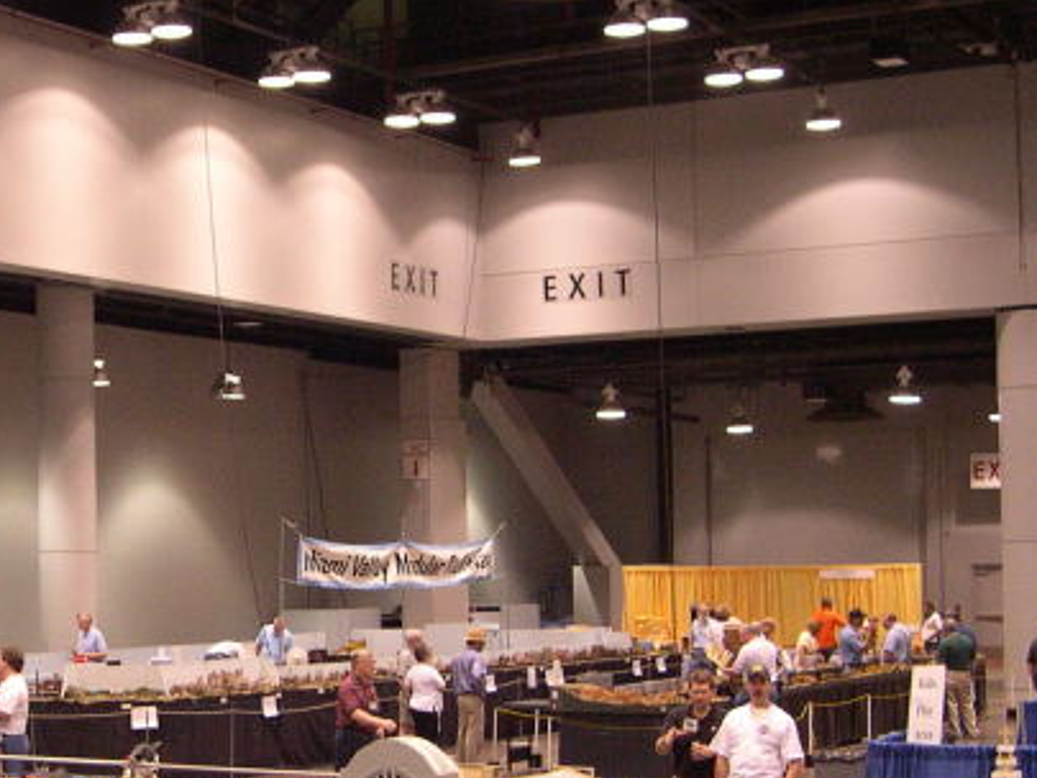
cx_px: 131
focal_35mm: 75
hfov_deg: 25.3
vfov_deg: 19.6
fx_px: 2247
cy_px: 499
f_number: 2.8
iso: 400
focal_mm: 8
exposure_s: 1/64.1
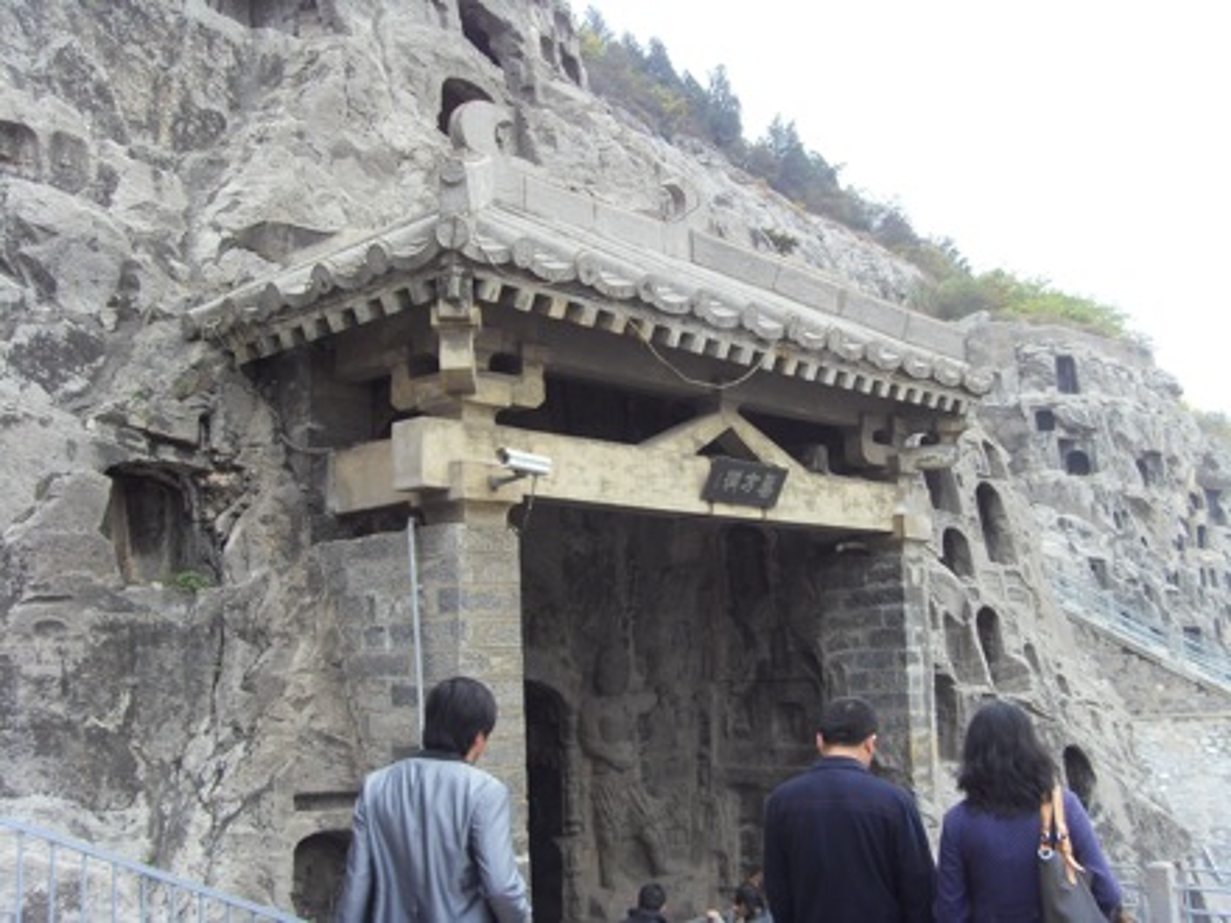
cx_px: 616
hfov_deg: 47.9
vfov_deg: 36.8
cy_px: 462
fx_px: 1387
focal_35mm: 39
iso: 80
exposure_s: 1/90
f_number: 3.5
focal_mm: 6.6
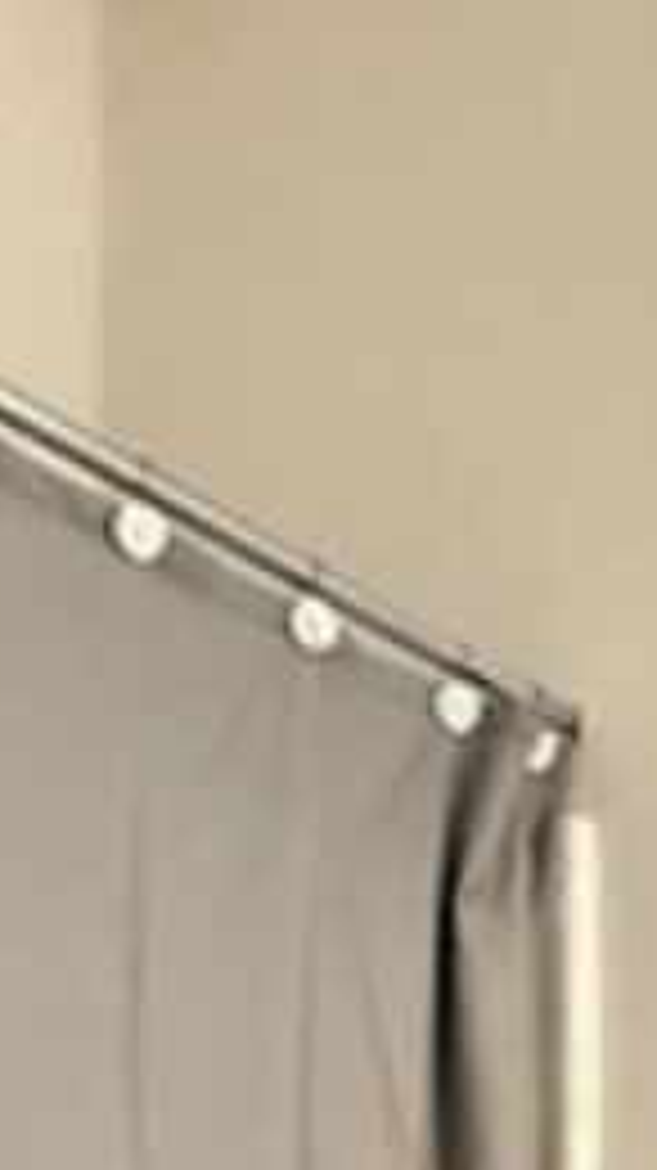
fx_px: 2326
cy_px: 1868
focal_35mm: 75
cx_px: 1292
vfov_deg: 22.1
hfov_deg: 13.8
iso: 800
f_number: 2.2
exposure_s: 1/60
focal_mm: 2.22
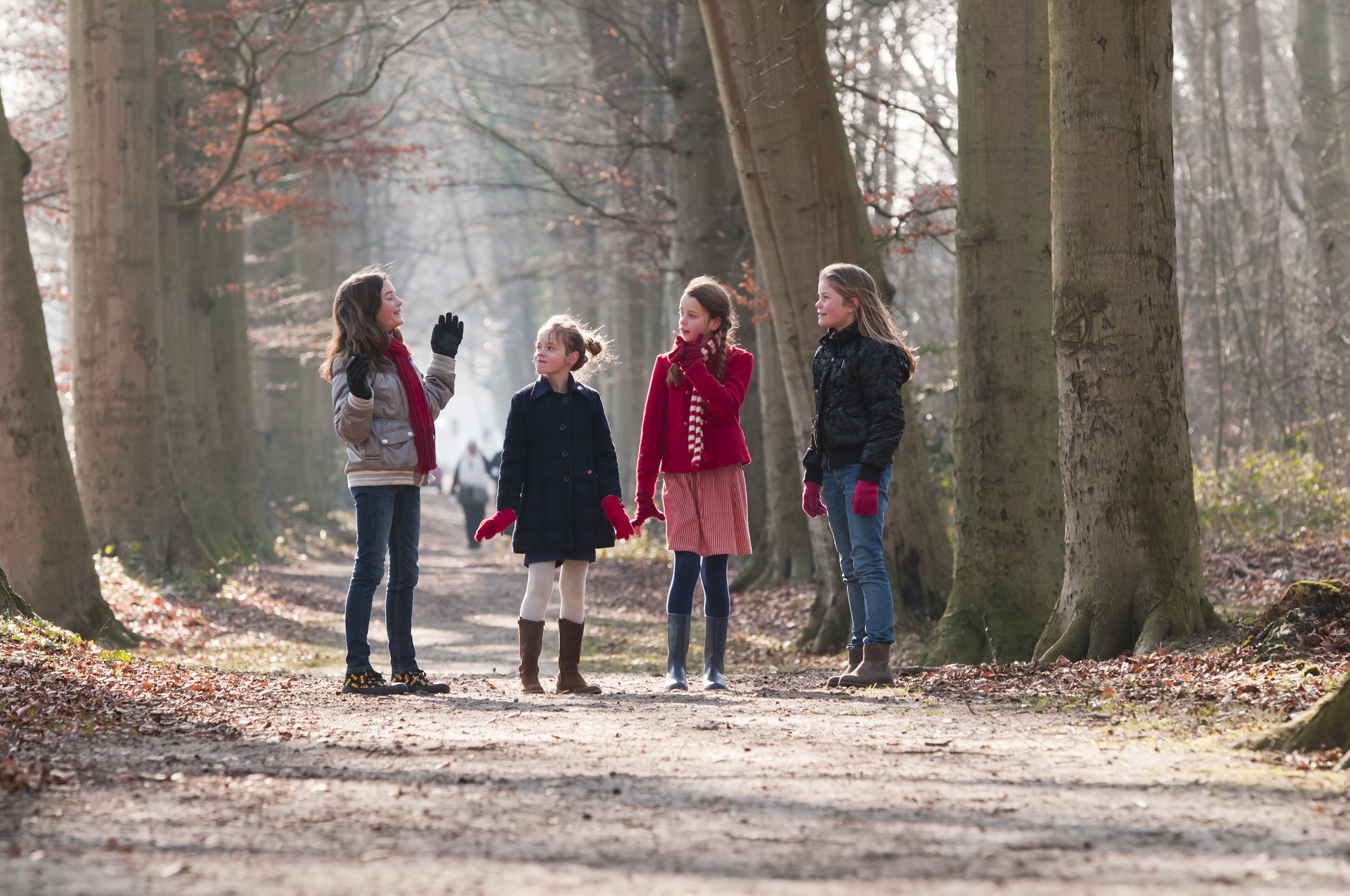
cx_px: 675
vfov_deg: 4.6
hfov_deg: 6.9
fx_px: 11235
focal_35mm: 300
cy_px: 448
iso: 200
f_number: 5.6
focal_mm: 200
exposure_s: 1/125
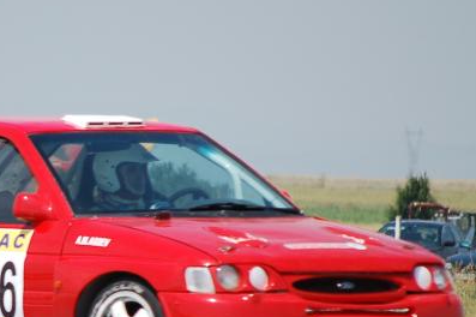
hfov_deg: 2.7
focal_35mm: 773
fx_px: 10212
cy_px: 242
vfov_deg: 1.8
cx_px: 62
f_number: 5.6
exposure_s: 1/1000
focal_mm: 200
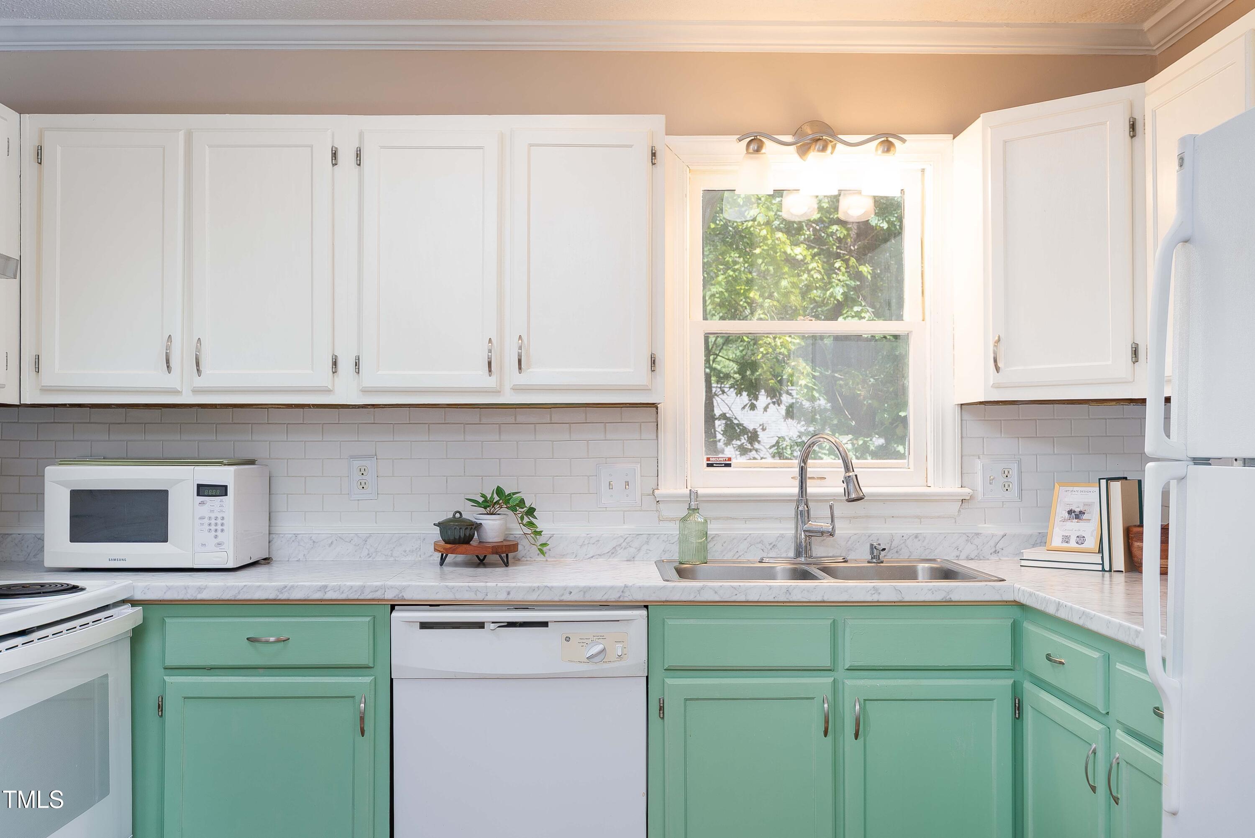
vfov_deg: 37.9
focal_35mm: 35
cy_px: 419
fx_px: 1220
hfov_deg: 54.4
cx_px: 628
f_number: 7.1
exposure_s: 1/80
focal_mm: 35
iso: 320
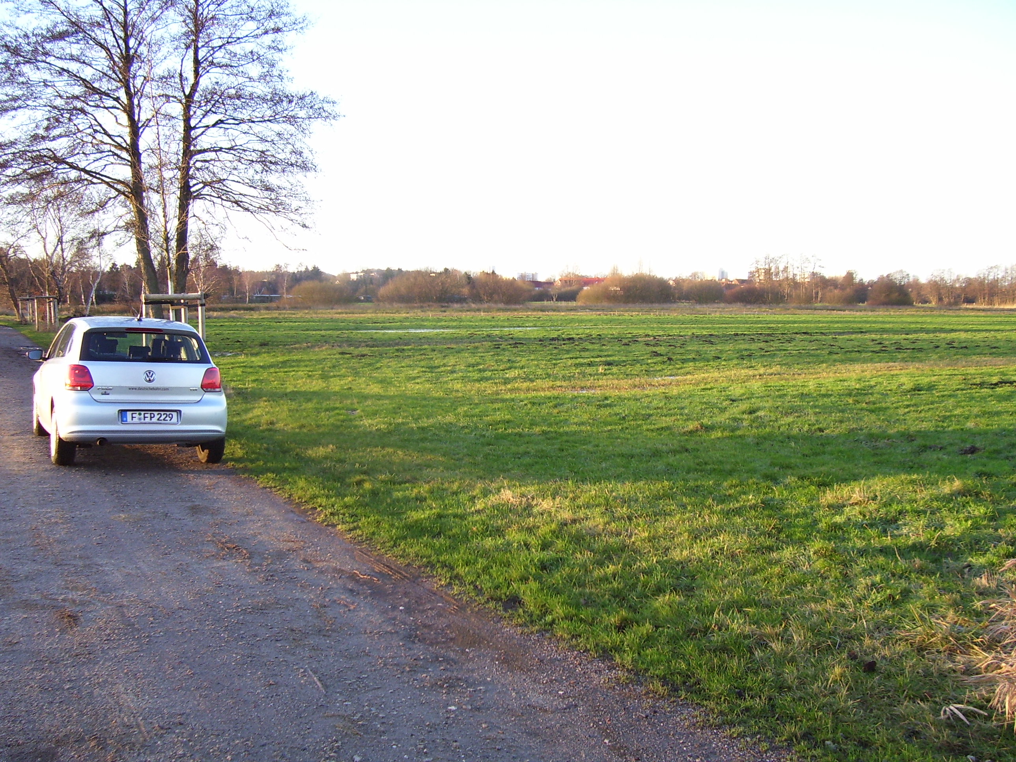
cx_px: 508
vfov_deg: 41.8
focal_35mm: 34
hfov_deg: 54.0
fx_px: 998
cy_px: 381
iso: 80
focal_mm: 5.6
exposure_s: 1/90
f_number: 2.7
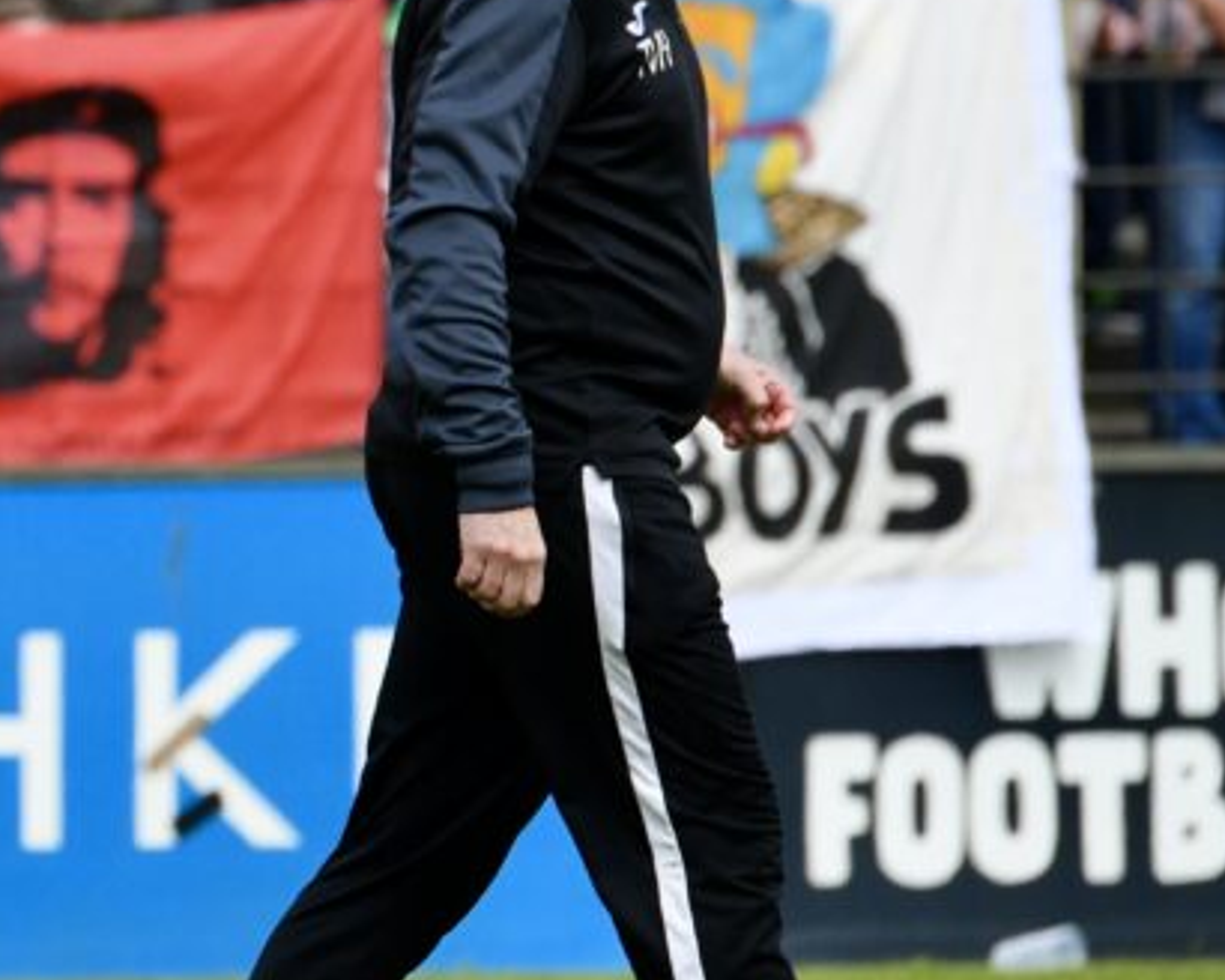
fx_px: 34007
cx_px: -296
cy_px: 450
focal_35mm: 938
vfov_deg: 1.7
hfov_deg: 2.1
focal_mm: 400
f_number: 9
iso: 1250
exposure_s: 1/2000
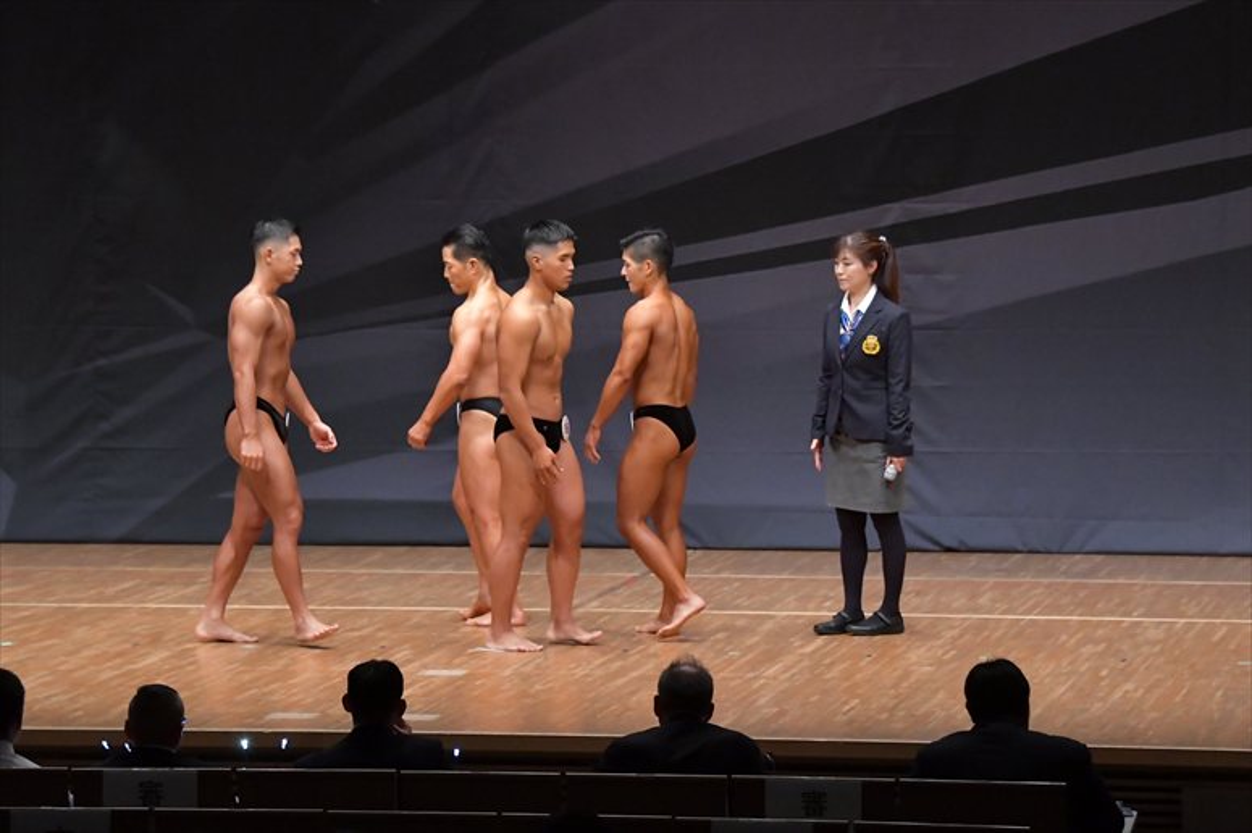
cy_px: 416
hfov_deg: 12.2
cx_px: 626
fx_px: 5840
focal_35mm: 168
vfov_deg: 8.2
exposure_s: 1/400
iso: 6400
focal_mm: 112
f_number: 5.6
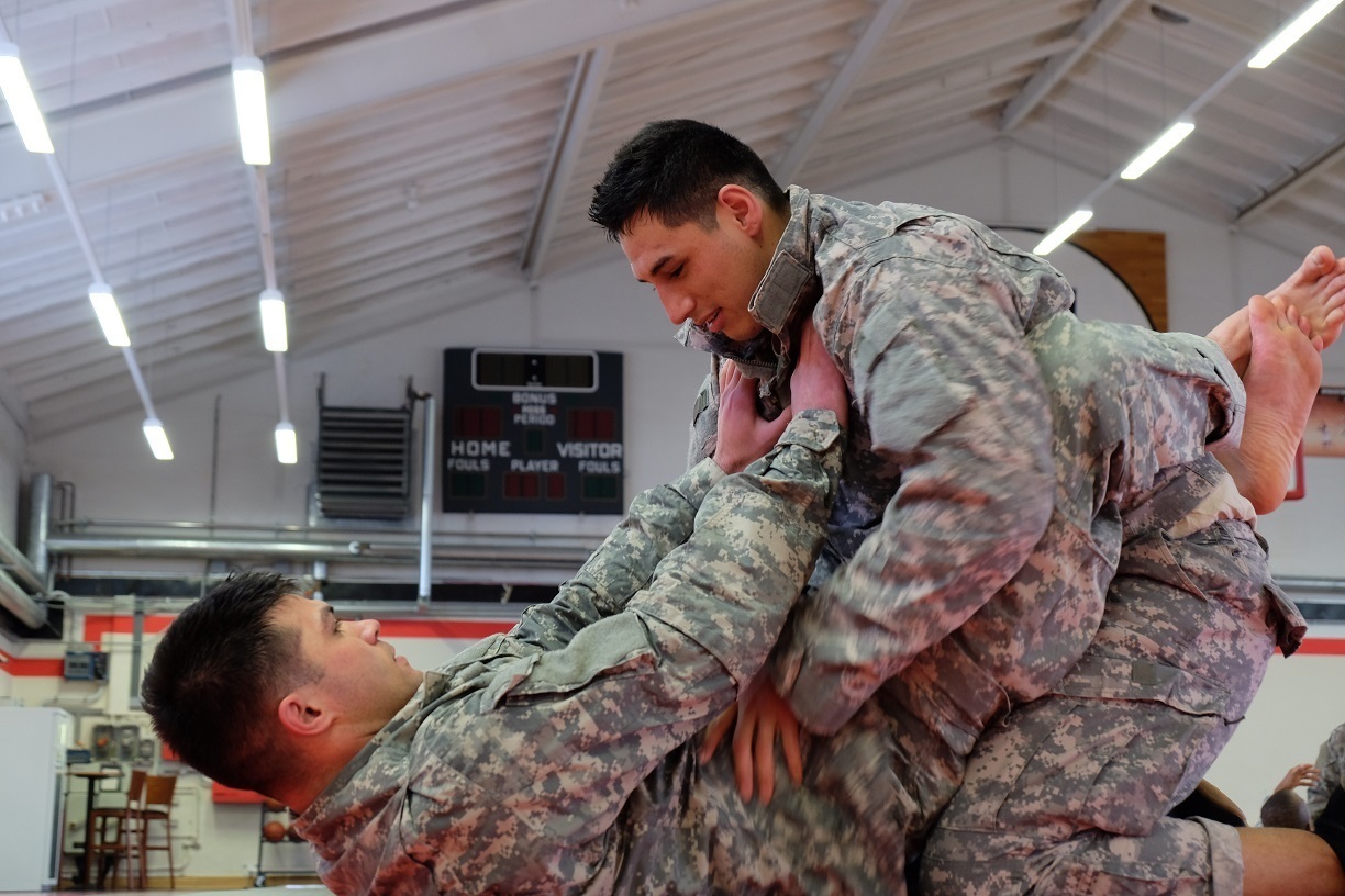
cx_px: 672
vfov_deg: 24.6
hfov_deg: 36.2
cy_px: 448
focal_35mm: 55
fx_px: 2055
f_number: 4.5
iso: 800
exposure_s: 1/20
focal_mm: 36.6
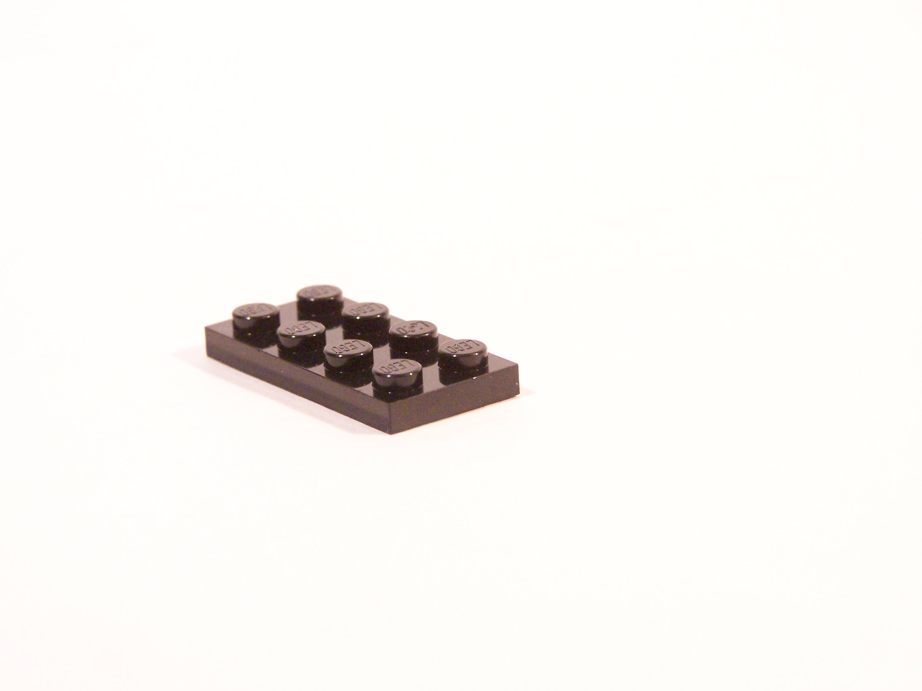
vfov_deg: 11.6
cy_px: 346
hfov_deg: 15.4
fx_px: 3409
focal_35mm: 128
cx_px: 461
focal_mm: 21.2
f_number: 3.6
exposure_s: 1/30
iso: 400
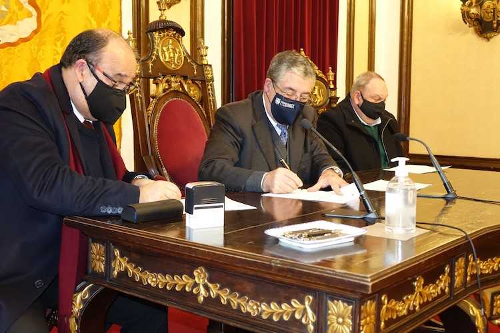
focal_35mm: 46
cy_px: 166
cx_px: 250
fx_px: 639
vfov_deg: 29.2
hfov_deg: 42.7
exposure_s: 1/50
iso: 1600
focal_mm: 16.76
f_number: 2.8
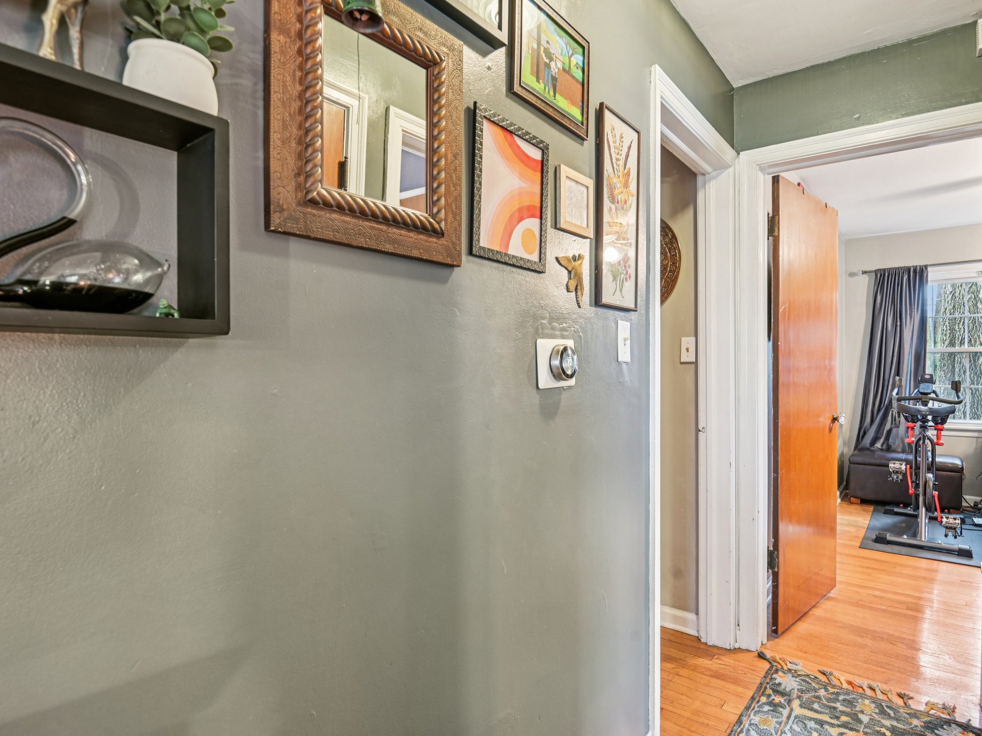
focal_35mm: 18
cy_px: 367
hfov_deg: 87.3
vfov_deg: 71.6
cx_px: 552
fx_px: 511
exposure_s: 1/1.67
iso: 400
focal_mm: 16
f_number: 8
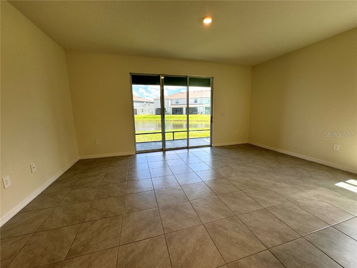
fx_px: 144
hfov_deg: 102.1
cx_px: 178
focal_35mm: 14
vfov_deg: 85.7
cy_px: 134
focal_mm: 2.22
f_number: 2.2
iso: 64
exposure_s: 1/120
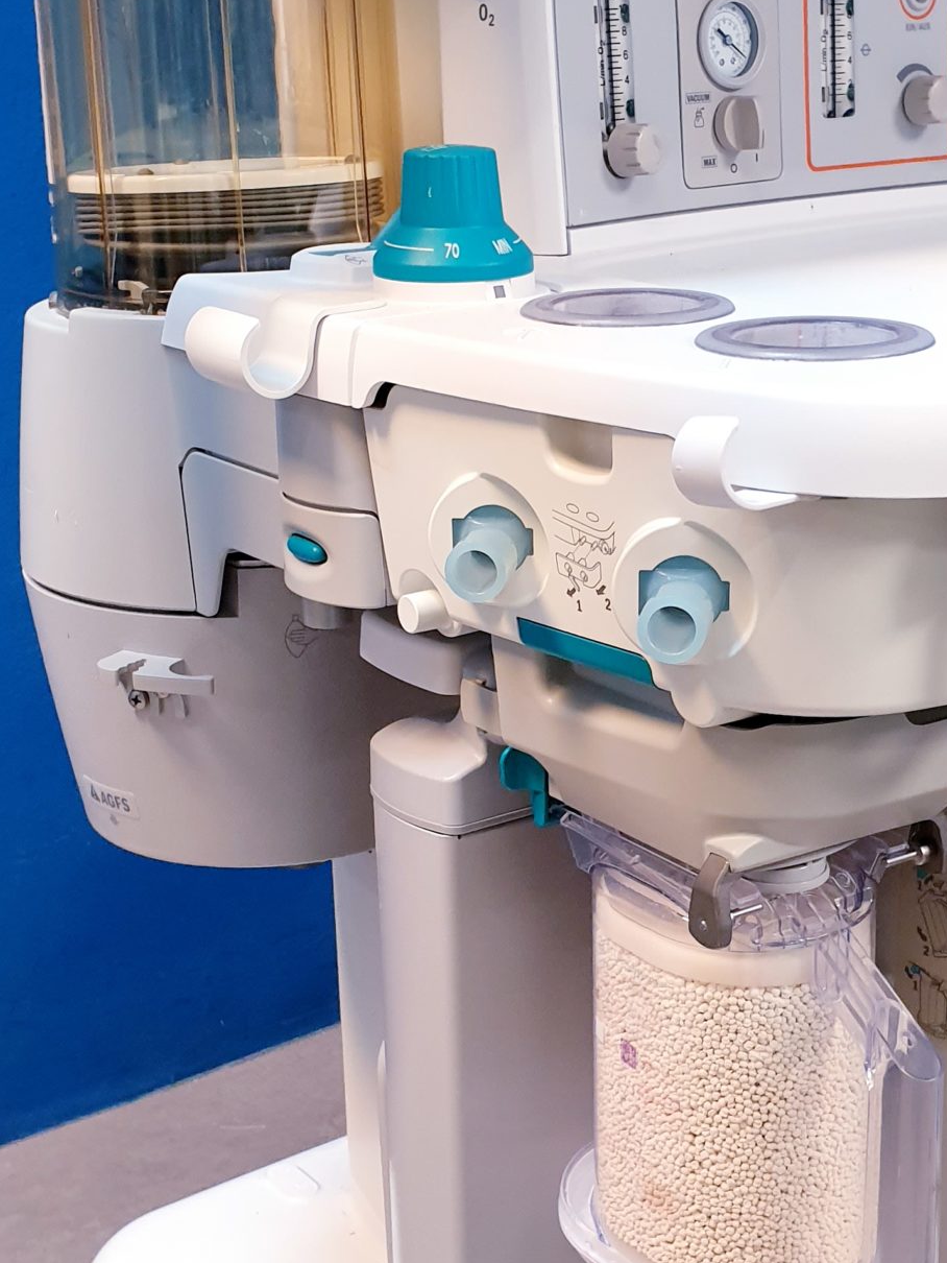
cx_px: 567
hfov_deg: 26.5
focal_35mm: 55
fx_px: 2005
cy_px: 765
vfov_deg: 34.8
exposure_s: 1/50
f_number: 2.4
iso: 200
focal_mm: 4.3
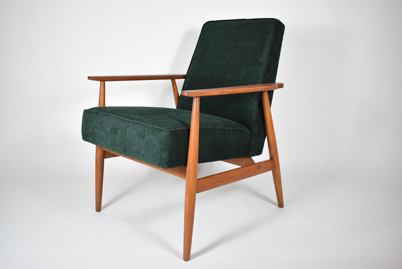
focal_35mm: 36
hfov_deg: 53.1
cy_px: 134
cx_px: 201
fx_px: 402
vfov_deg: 36.9
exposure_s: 1/125
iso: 1400
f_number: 4
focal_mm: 24
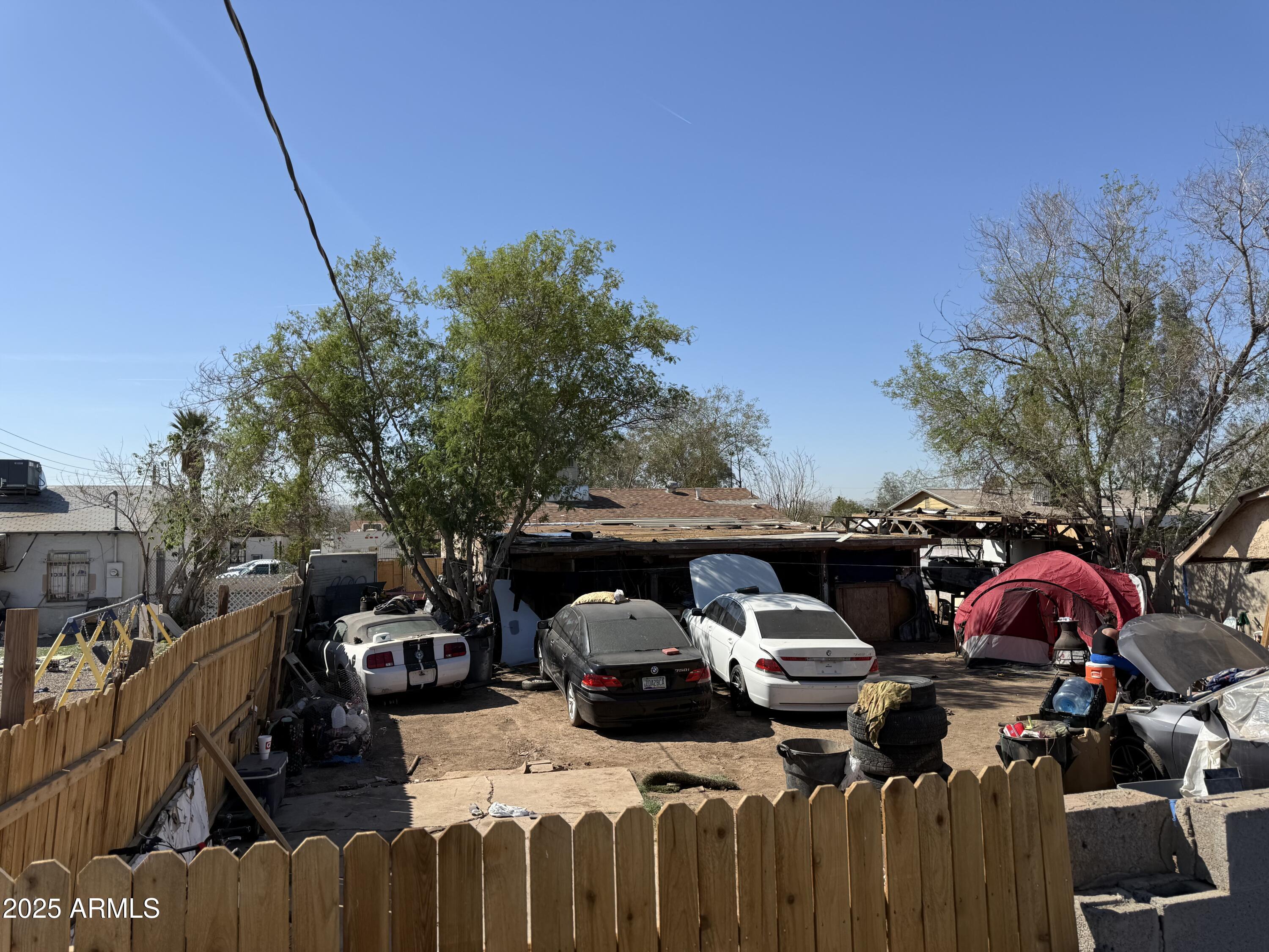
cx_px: 634
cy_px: 476
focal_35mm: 24
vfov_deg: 56.8
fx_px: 880
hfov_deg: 71.6
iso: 80
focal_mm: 6.76
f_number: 1.78
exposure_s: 1/5319
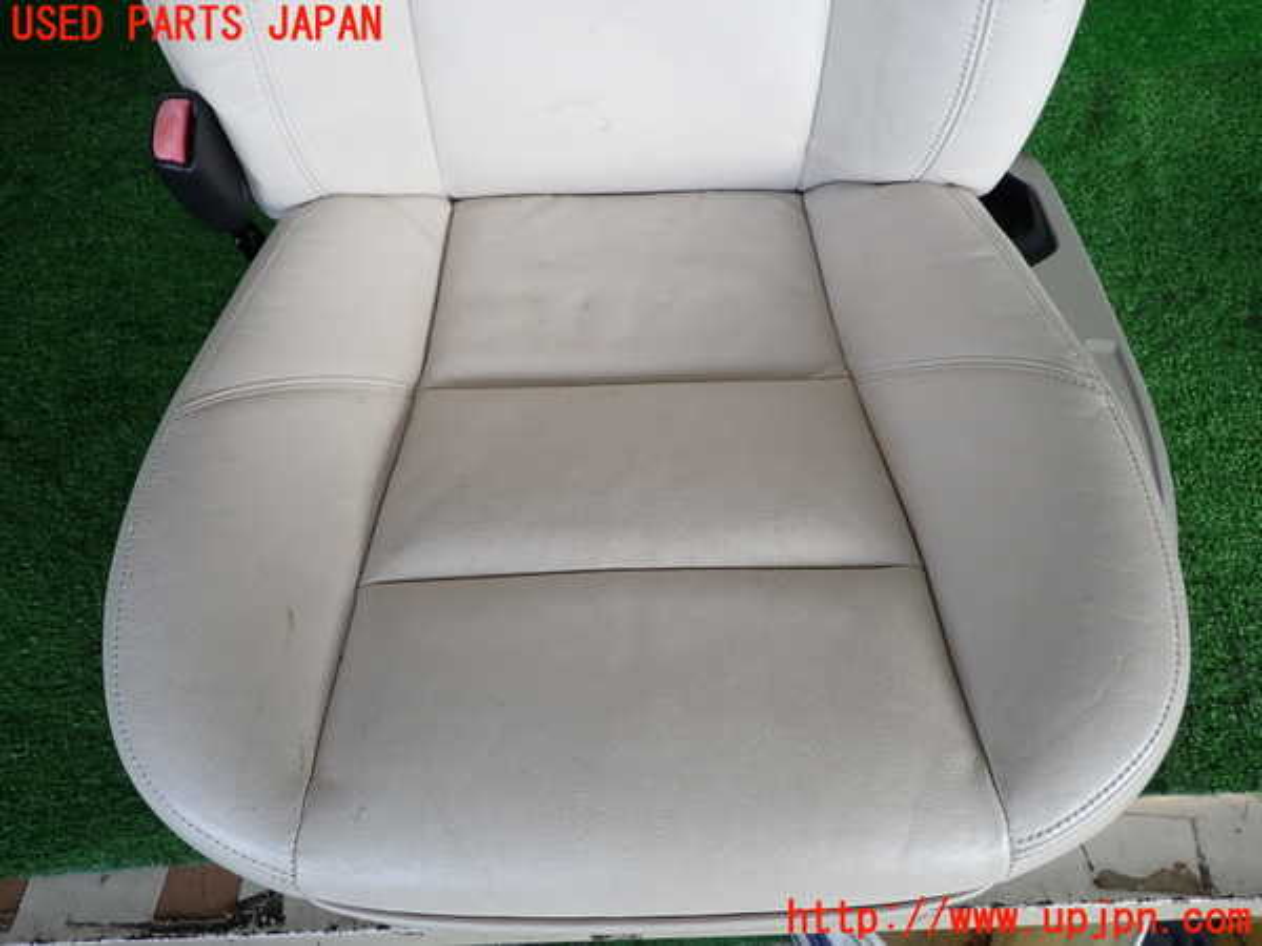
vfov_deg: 54.9
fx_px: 911
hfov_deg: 69.4
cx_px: 631
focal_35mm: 25
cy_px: 473
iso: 100
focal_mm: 4.5
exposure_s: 1/125
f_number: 2
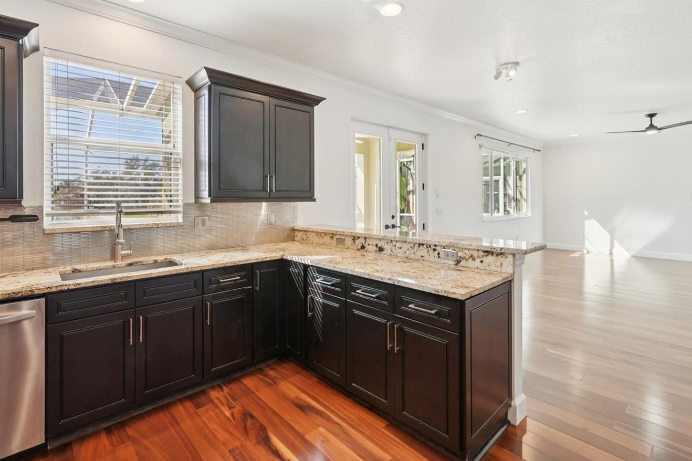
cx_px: 317
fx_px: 327
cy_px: 196
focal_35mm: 17
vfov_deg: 70.0
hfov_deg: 93.1
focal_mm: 14
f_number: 8
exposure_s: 1/40
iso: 400
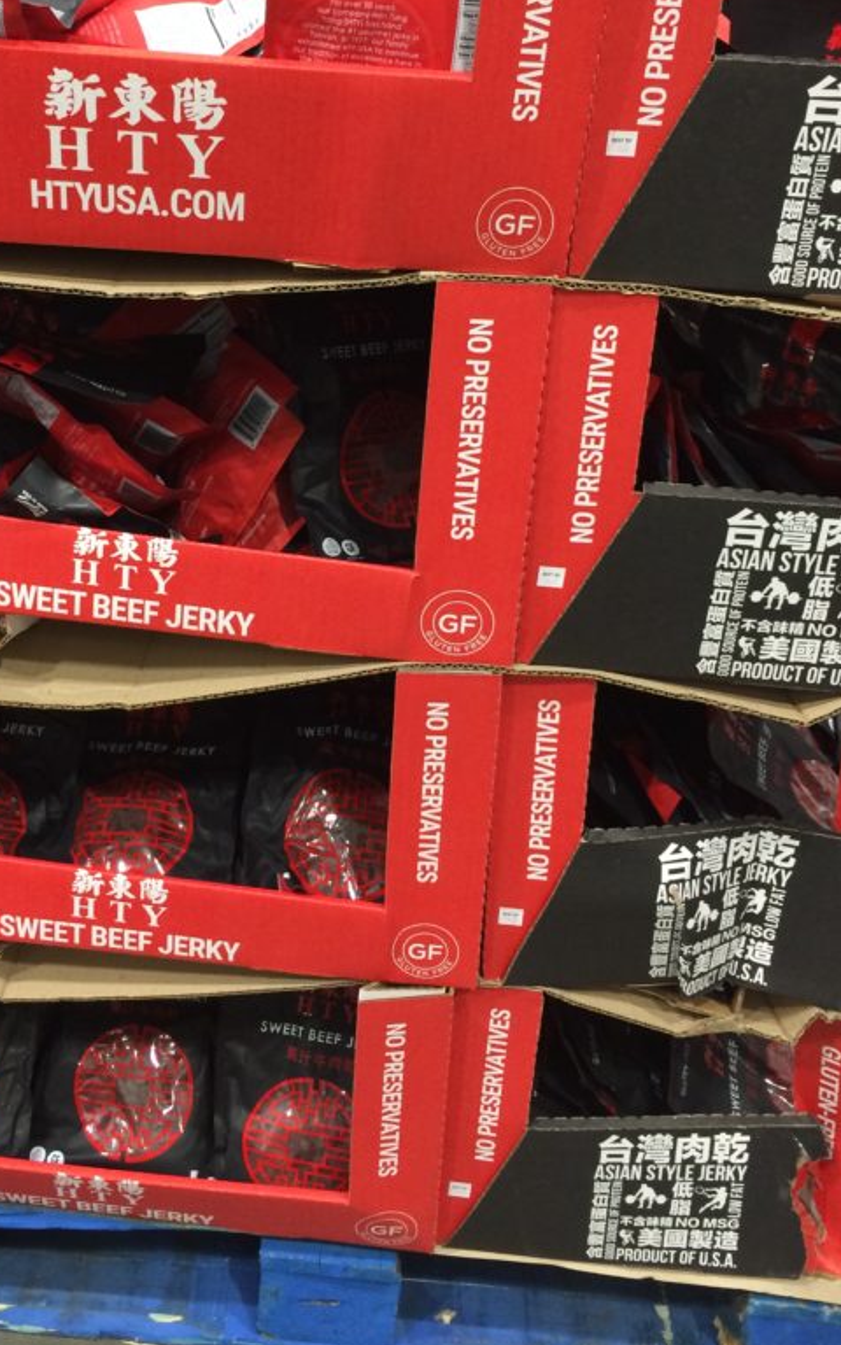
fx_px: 1504
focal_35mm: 41
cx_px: 284
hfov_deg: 31.0
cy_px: 461
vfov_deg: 47.5
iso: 160
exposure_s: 1/30
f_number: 2.2
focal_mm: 4.15
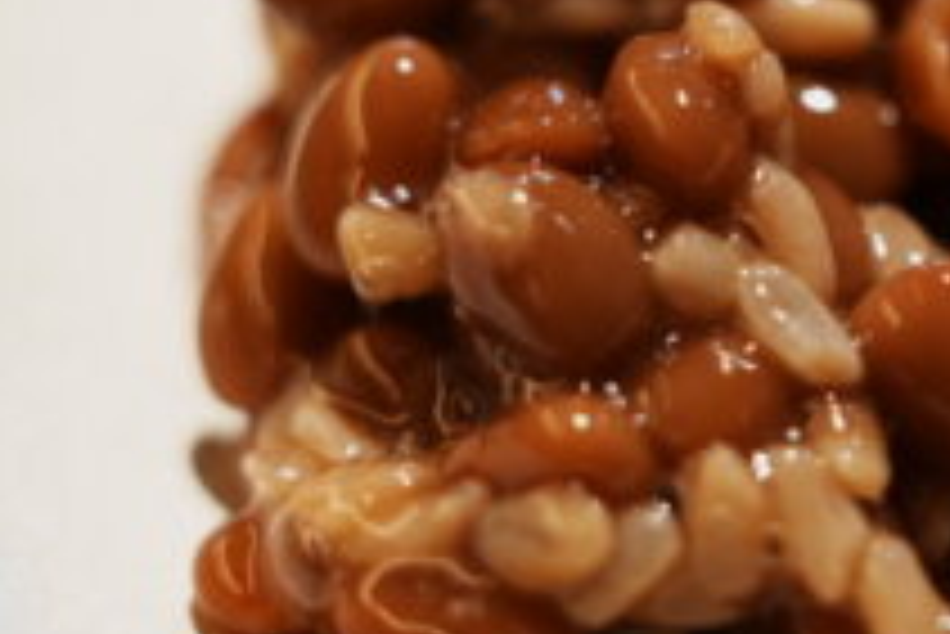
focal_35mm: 106
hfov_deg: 19.0
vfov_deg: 12.9
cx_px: 783
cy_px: 241
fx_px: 2799
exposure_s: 1/50
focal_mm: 29
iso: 100
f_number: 2.8
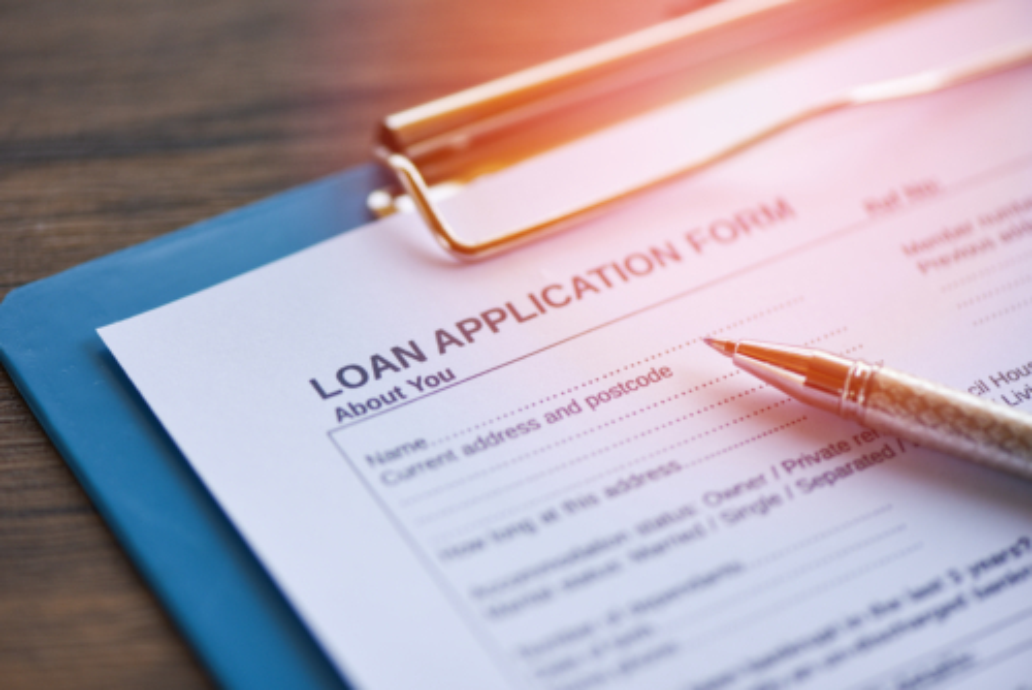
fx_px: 3012
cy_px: 345
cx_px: 516
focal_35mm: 105
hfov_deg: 19.4
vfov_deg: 13.1
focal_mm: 105
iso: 160
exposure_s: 1/1000
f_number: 4
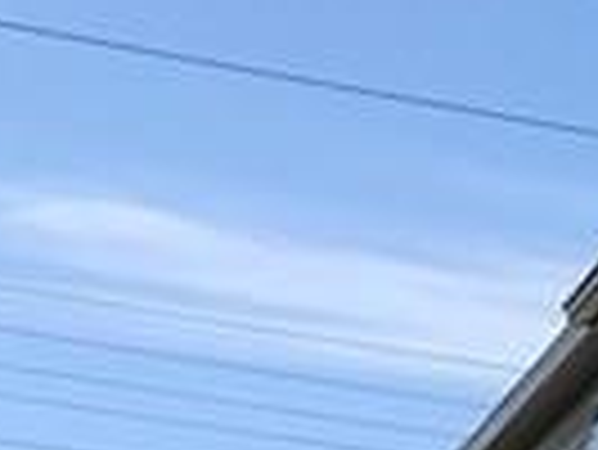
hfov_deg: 8.0
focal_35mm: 216
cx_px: 1727
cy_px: 698
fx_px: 3735
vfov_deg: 6.8
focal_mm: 3.99
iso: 20
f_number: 1.8
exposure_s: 1/2591
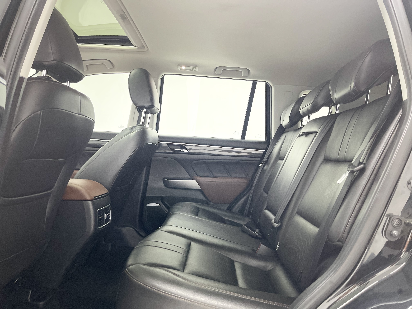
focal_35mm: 26
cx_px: 206
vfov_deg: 53.1
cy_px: 154
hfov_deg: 67.3
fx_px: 309
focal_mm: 5.1
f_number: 1.6
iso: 400
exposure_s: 1/50
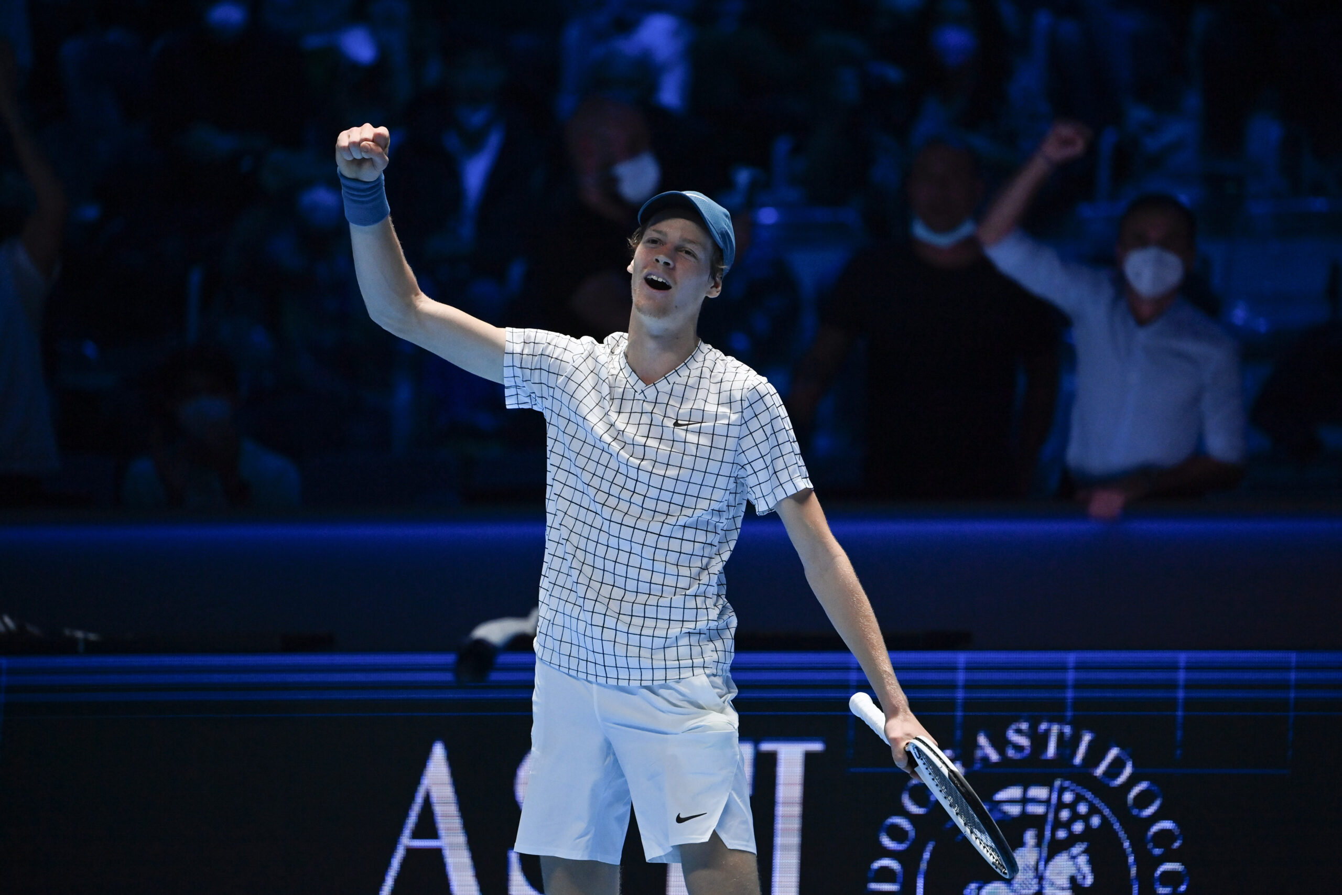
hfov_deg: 5.9
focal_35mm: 350
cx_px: 671
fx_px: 13047
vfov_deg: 3.9
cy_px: 448
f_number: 4
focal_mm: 350
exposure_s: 1/1250
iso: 4000
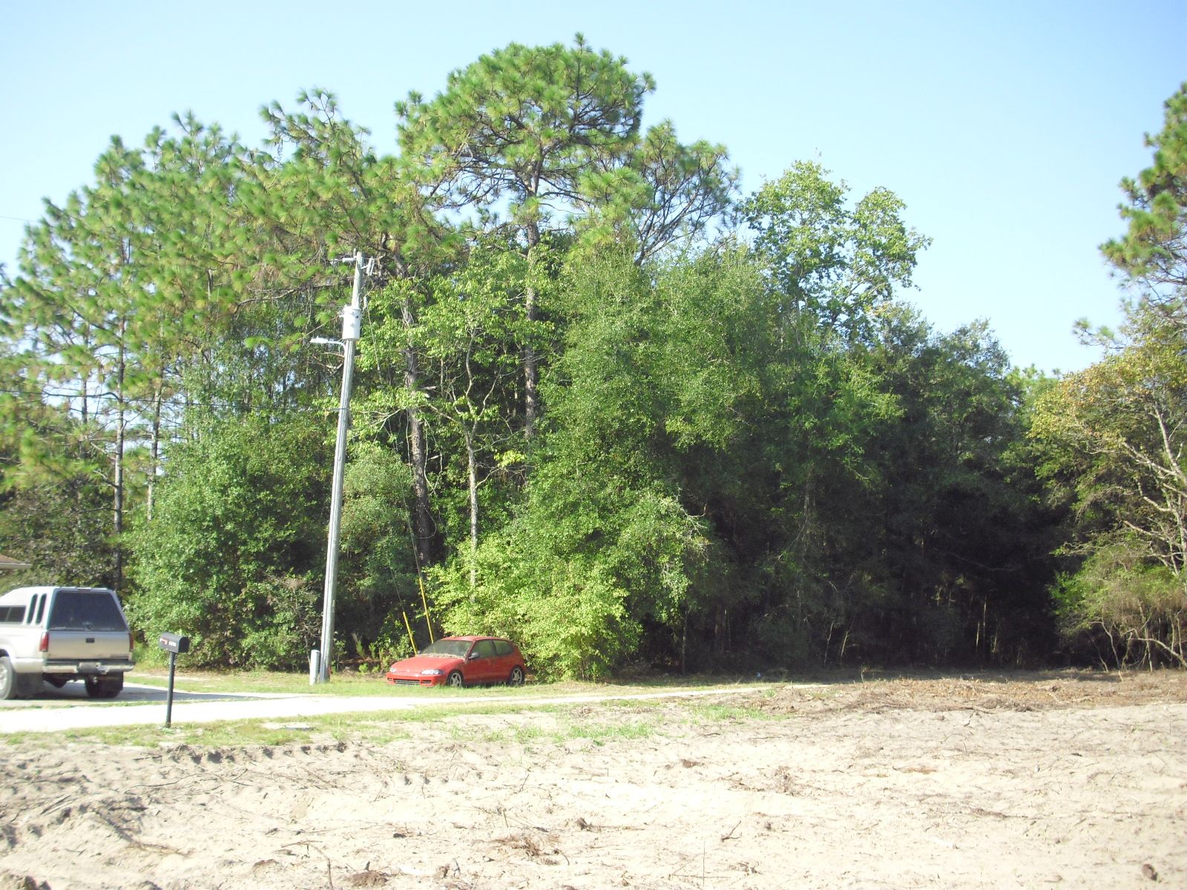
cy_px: 445
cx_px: 594
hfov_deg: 49.0
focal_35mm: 38
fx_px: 1303
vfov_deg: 37.7
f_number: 8
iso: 100
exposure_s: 1/80
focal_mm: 6.2
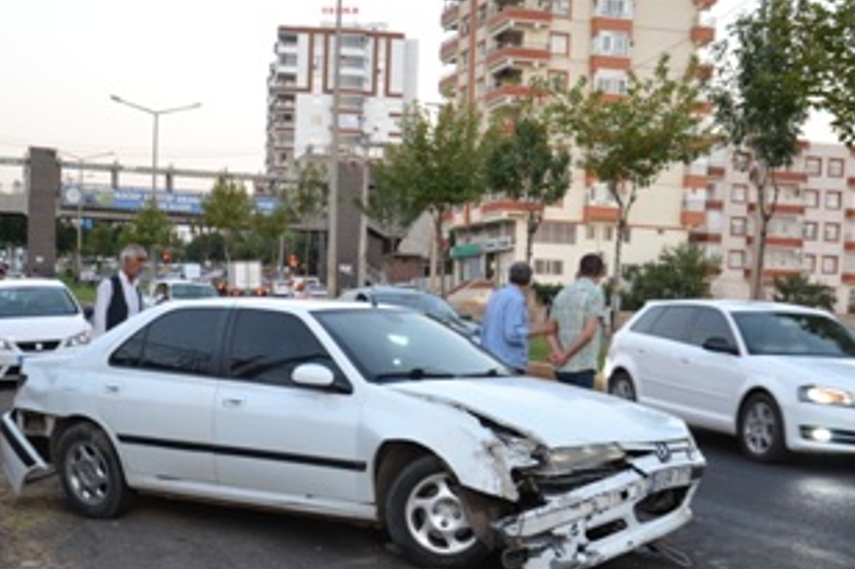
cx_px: 419
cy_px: 429
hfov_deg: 33.0
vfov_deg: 22.1
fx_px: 1443
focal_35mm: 61
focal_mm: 25
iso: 500
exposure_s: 1/60
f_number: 4
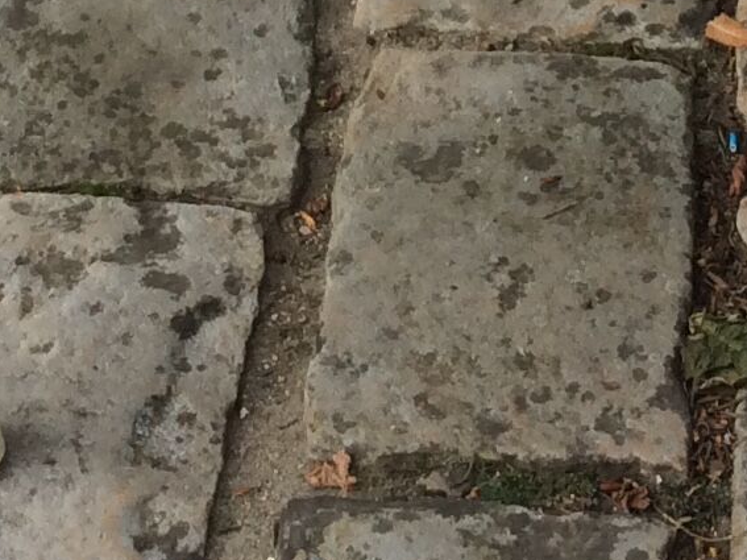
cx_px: 312
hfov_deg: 13.5
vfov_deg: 9.8
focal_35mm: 146
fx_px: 3150
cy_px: -296
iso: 32
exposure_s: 1/240
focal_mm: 3.3
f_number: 2.4
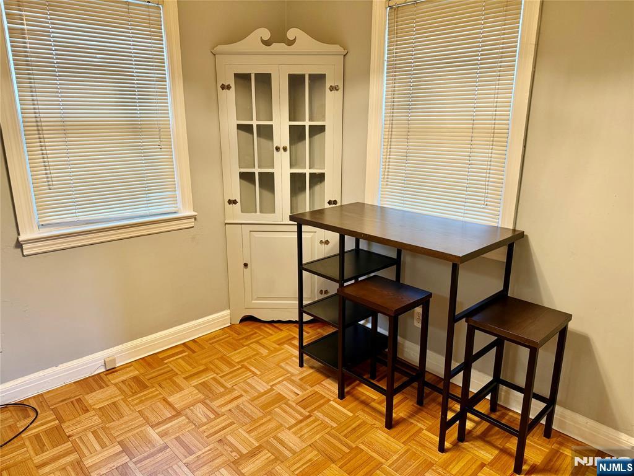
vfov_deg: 56.8
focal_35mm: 24
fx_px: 440
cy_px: 238
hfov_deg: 71.6
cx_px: 317
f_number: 1.78
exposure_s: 1/60
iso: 160
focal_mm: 6.76
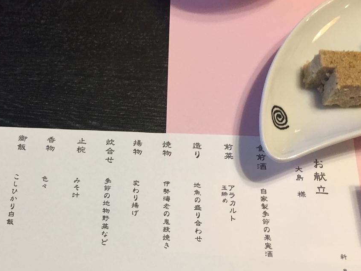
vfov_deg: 34.8
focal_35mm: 41
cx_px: 113
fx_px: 428
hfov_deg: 44.9
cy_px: 180
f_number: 2.2
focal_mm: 4.15
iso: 125
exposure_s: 1/30
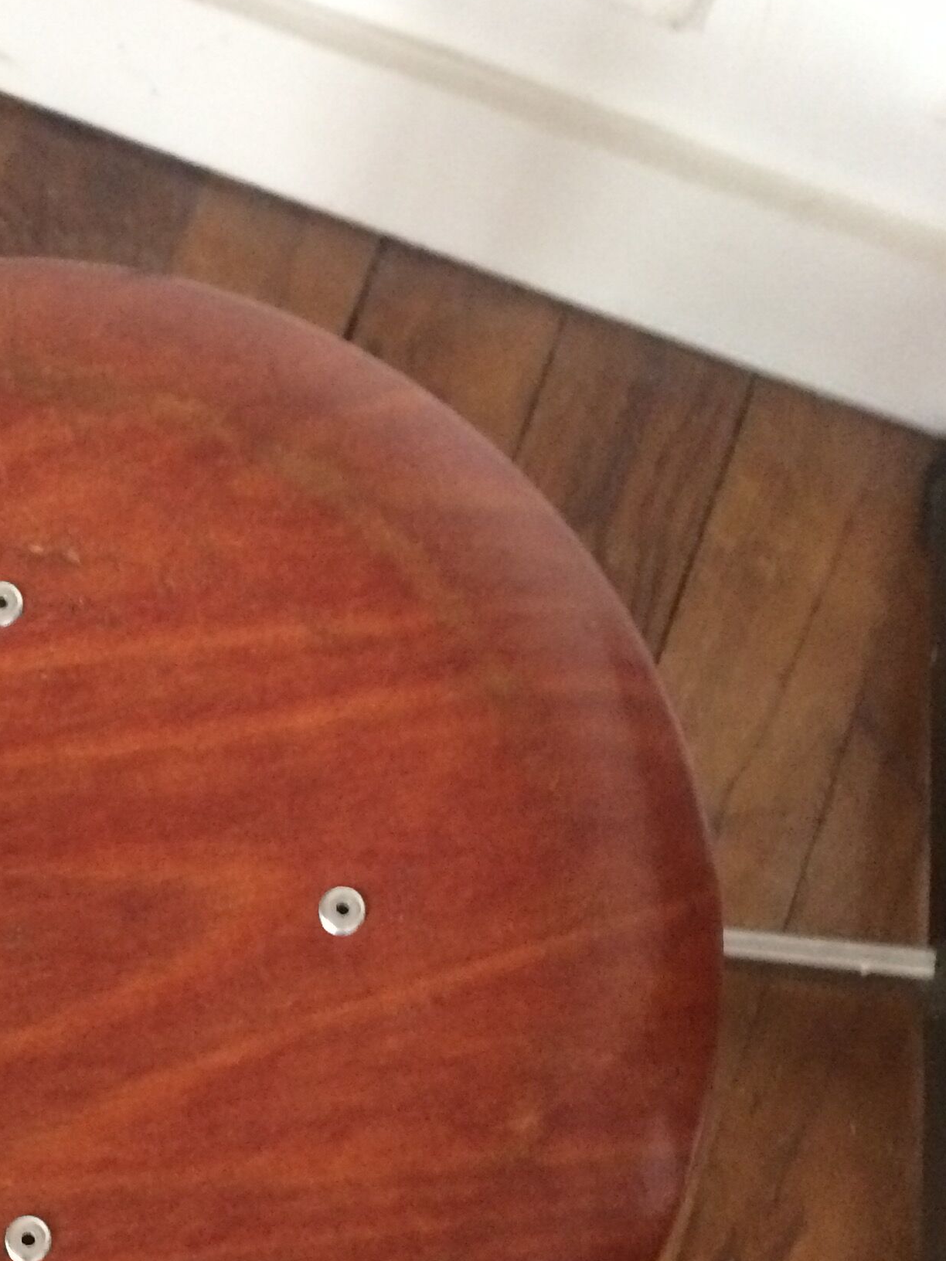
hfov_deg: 24.1
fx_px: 2113
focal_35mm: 58
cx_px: 3
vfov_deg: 32.7
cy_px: 929
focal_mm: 4.15
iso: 320
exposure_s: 1/25
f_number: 2.2
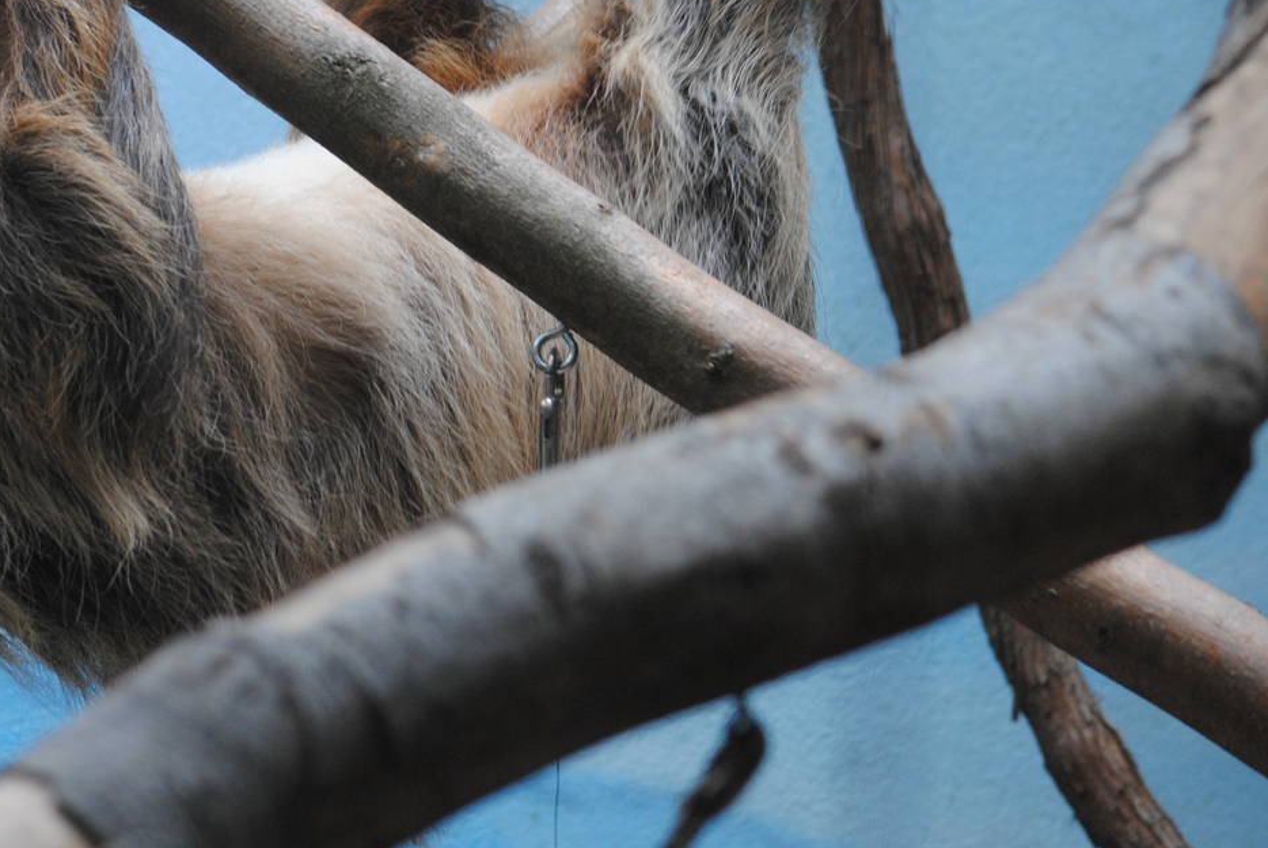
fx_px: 9515
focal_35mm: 270
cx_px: 312
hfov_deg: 7.6
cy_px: 230
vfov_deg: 5.1
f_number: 4.8
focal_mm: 105
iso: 400
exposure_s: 1/60
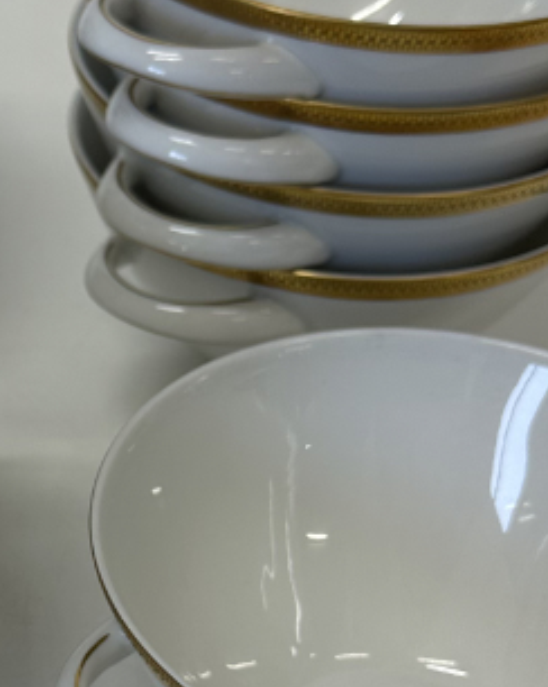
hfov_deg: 16.2
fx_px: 1869
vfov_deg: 20.7
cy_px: 476
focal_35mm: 92
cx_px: -36
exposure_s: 1/100
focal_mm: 6.9
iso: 64
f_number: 1.8
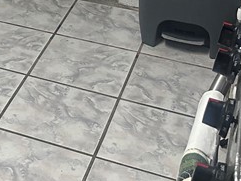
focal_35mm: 102
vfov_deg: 13.5
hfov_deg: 18.0
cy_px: -104
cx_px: -68
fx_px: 710
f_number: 1.78
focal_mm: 6.86
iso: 200
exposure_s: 1/103
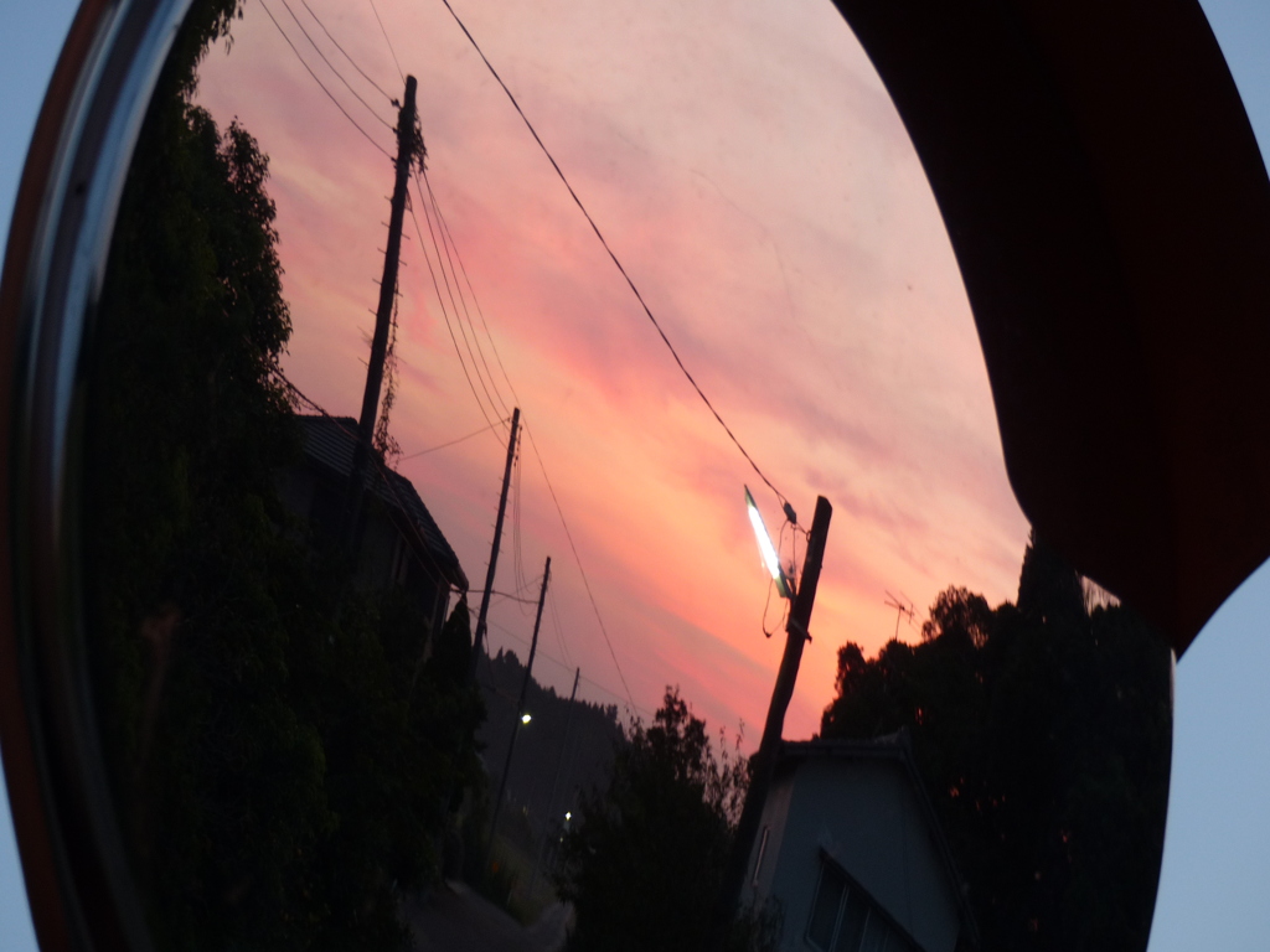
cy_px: 476
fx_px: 6934
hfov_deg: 10.5
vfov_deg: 7.9
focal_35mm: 189
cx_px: 635
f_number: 2.8
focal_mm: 34
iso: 100
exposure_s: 1/8
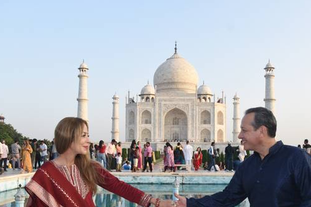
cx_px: 166
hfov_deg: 49.5
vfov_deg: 34.0
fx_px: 337
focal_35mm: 39
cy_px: 133
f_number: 5.6
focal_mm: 20
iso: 200
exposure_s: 1/160
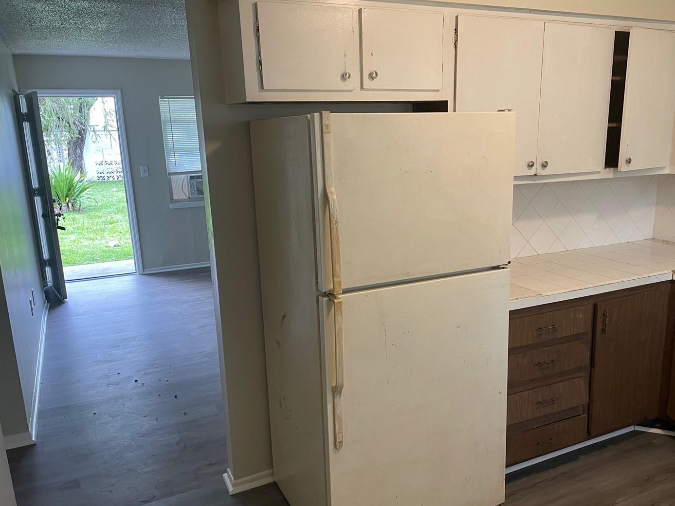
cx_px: 381
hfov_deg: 59.8
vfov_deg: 46.8
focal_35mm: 30
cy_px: 267
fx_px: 585
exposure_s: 1/60
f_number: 1.6
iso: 80
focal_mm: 4.2
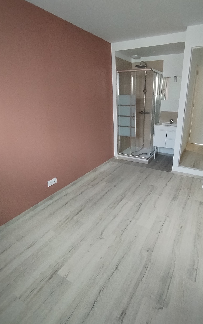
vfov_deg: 88.0
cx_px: 123
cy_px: 156
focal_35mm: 19
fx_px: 168
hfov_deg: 61.6
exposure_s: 1/100
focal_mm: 1.42
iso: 263
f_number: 2.2
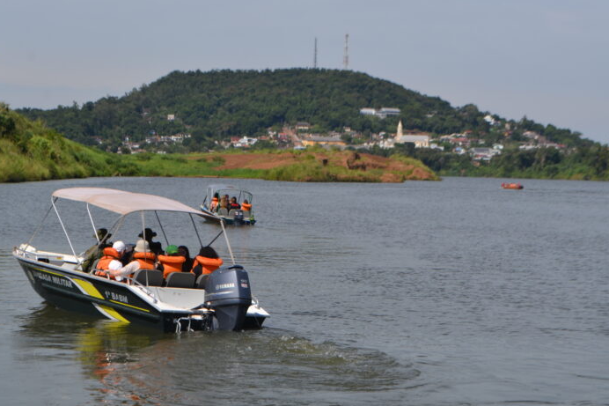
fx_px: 1548
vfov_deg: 14.9
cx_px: 287
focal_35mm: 92
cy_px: 203
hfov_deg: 22.2
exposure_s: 1/320
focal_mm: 55
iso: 100
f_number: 9
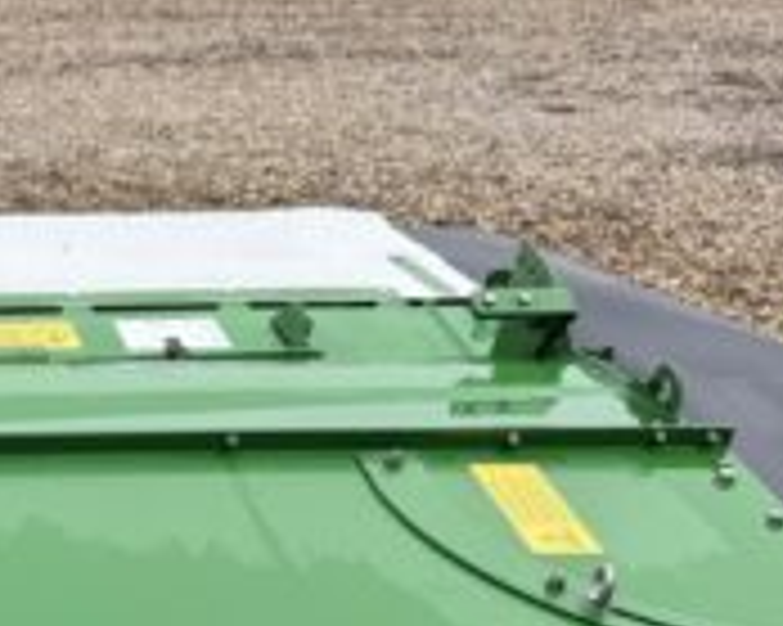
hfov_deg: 19.1
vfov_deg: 17.0
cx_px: -441
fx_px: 1992
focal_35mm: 86
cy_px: 779
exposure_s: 1/898
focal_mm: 6.76
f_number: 1.78
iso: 80
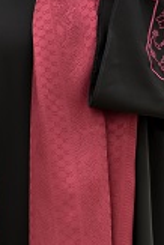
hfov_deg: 3.5
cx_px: 87
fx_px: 2721
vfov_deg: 5.1
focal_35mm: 399
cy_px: 421
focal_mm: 85
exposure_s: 1/200
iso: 100
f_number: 1.8
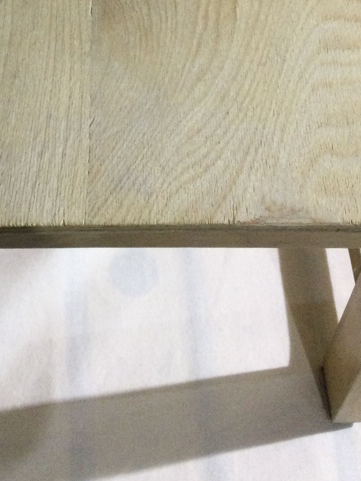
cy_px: -59
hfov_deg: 20.8
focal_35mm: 70
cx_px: 68
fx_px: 973
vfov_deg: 25.6
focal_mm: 3.3
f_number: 2.4
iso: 64
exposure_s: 1/33
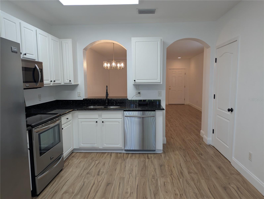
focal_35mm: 24
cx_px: 132
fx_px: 183
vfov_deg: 56.9
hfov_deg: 71.5
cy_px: 100
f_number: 1.85
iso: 48
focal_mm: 6.81
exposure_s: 1/60
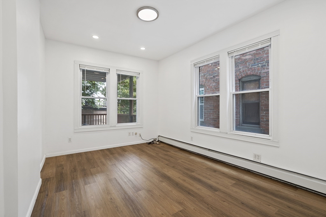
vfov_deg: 73.8
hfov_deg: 96.7
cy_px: 108
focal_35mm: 16
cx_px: 163
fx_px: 145
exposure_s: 1/8
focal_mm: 16
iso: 320
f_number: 7.1
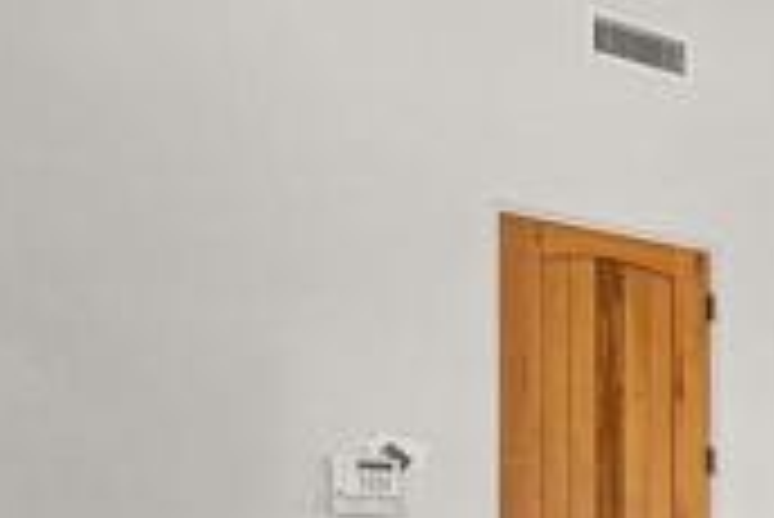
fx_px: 1119
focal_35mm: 52
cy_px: 595
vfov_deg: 24.1
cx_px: 1166
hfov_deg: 26.9
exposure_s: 1/4
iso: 100
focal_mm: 14
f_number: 7.1
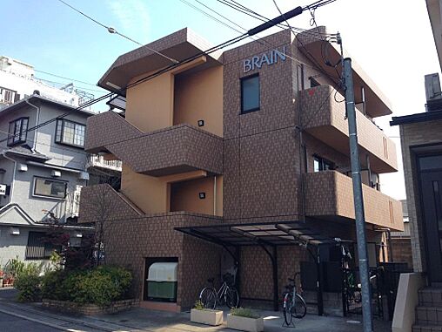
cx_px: 221
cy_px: 166
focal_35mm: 33
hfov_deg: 55.4
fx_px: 421
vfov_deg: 42.9
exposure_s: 1/713
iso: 50
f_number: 2.4
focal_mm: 4.12
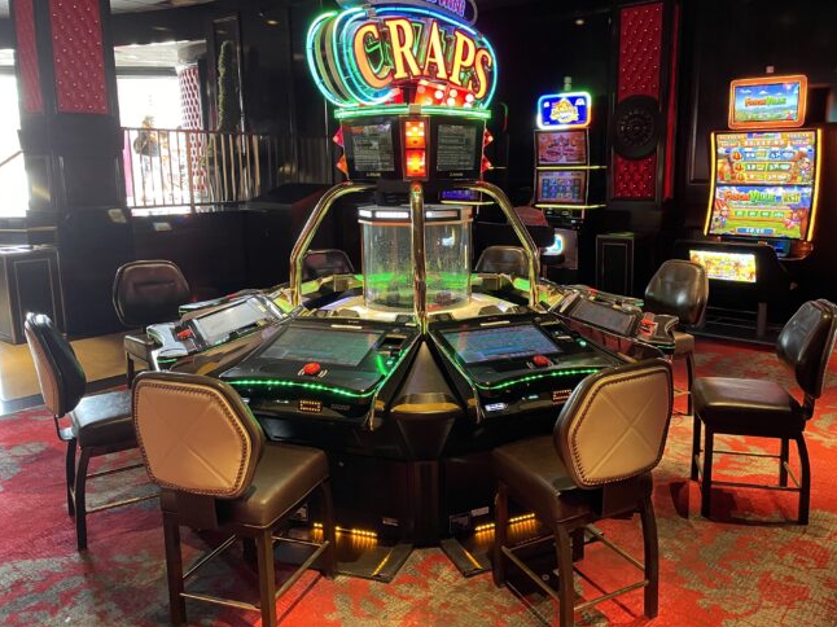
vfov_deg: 48.2
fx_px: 701
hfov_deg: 61.6
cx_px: 457
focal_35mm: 29
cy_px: 288
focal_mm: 4.2
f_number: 1.6
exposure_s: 1/60
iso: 500
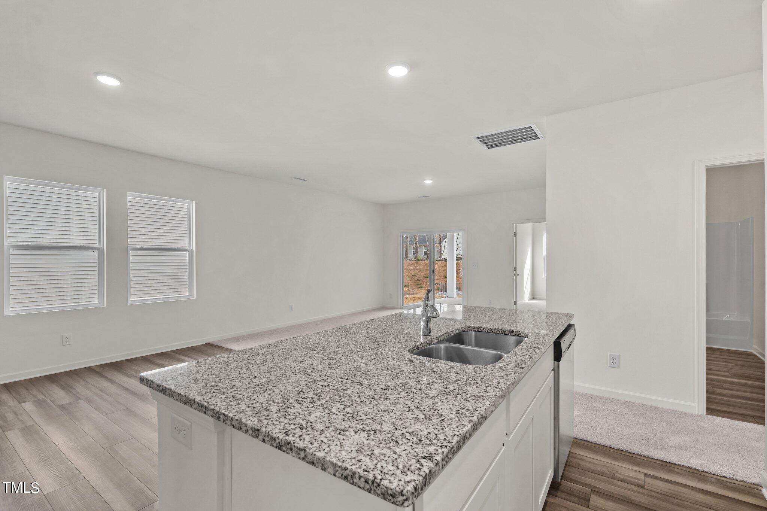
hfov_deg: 96.7
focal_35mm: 16
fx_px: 341
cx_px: 384
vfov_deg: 73.7
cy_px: 256
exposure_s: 1/3
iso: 400
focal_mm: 16
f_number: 8
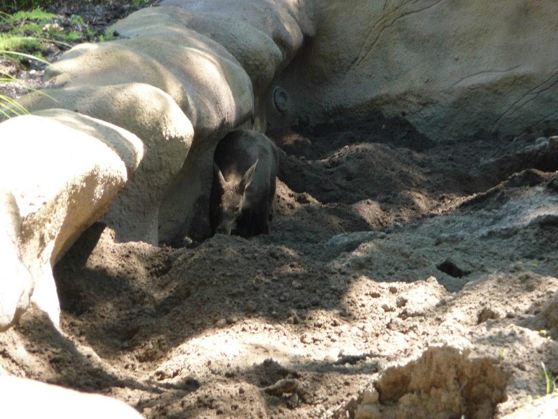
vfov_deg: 5.3
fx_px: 4514
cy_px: 210
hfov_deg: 7.1
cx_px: 279
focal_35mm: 280
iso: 250
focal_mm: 47
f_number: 4.9
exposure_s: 1/125
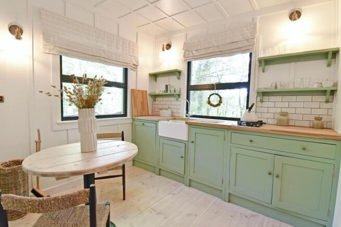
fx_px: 142
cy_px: 114
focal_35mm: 15
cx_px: 170
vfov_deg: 77.4
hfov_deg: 100.4
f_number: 11
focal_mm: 10
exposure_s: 1/4
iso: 400
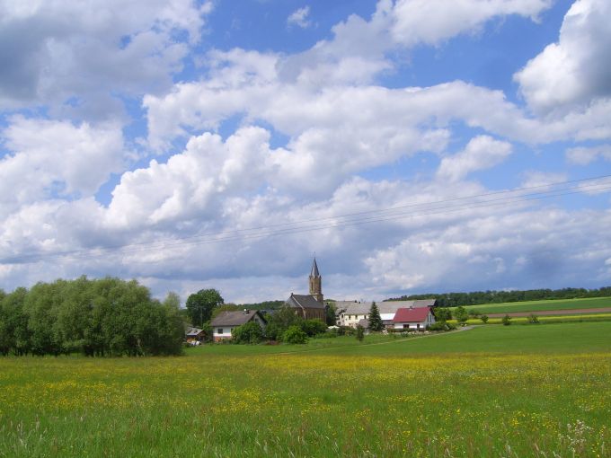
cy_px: 229
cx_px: 306
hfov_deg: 49.0
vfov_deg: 37.7
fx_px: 671
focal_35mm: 38
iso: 50
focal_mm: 7.8
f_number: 6.4
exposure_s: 1/500
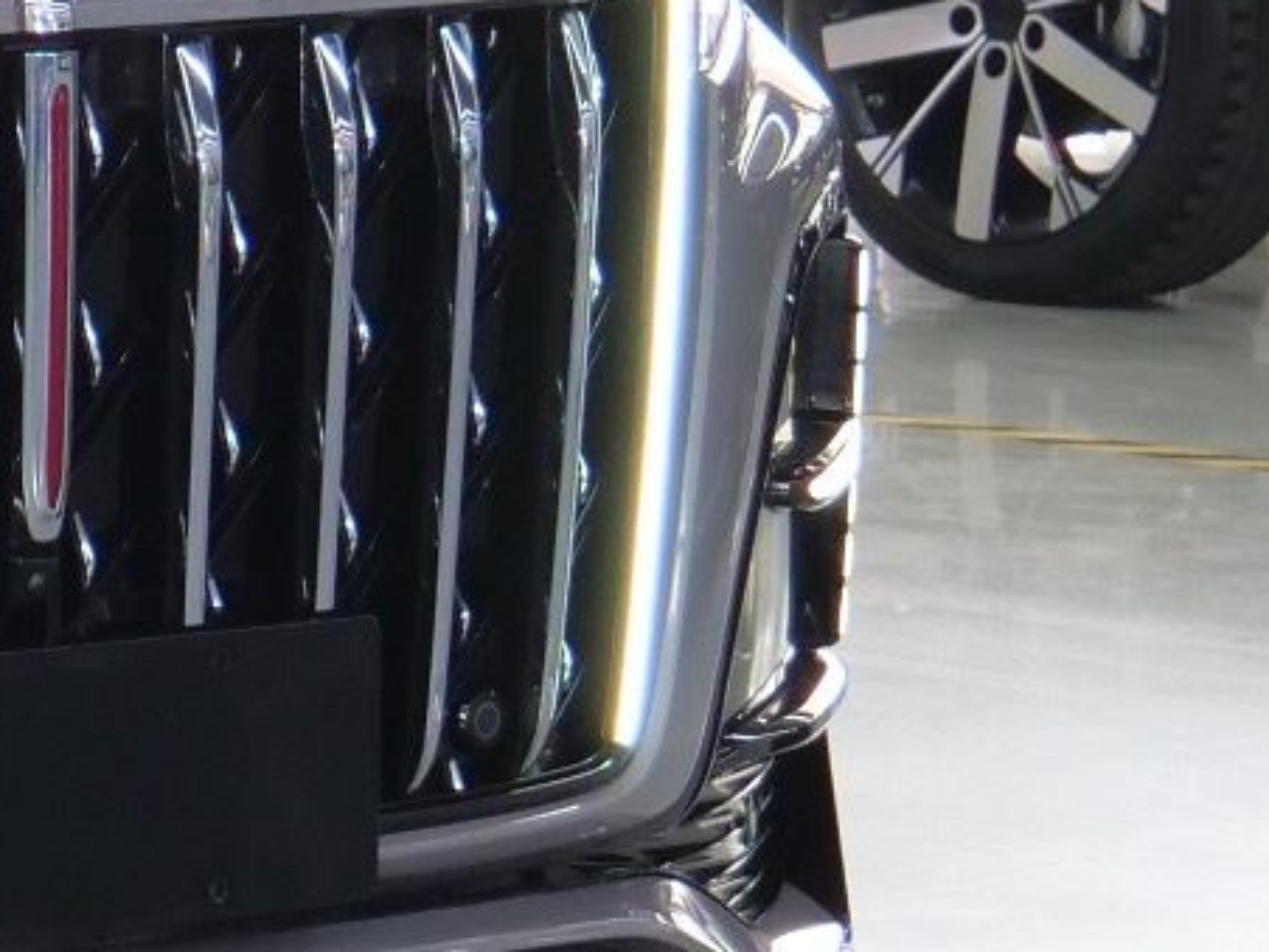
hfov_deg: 6.5
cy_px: -56
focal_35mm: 290
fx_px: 10631
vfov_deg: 5.1
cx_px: -1929
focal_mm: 25
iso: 800
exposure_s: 1/30
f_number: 4.5
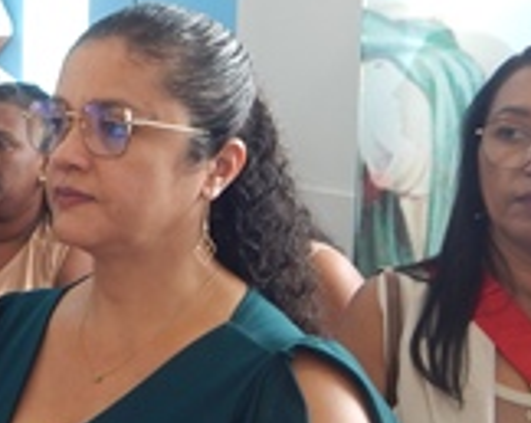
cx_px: -31
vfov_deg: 24.4
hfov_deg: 28.2
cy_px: 148
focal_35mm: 62
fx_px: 973
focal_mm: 4
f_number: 3
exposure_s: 1/40
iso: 125
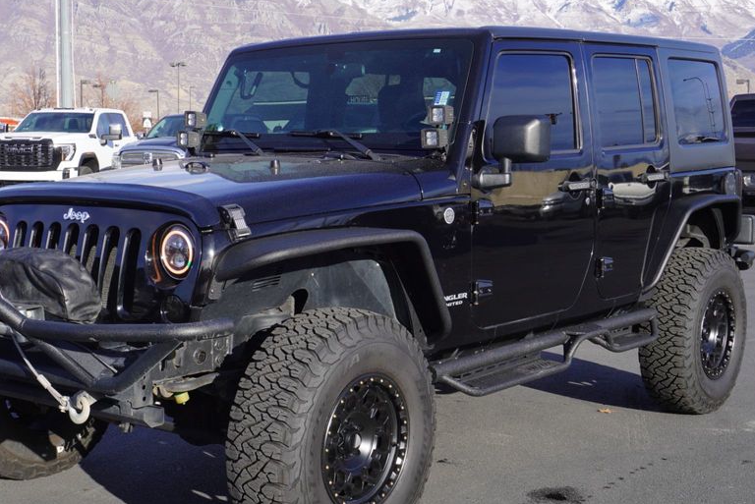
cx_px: 314
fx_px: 1175
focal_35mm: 56
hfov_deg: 35.5
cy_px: 277
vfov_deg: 24.2
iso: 100
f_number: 9
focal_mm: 28
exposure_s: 1/125
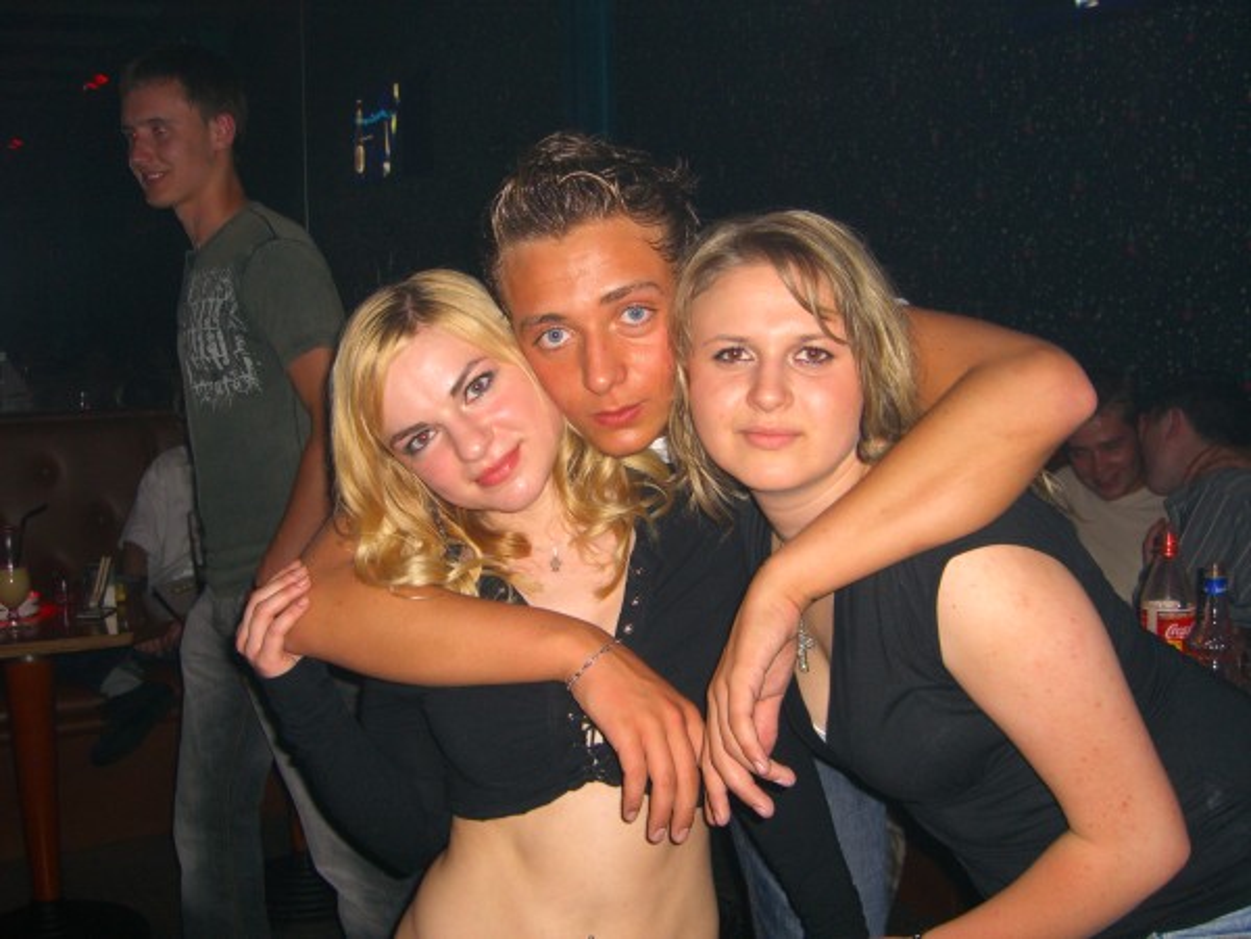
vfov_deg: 37.7
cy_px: 470
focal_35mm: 38
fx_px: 1373
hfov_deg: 49.0
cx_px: 626
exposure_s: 1/60
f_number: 2.8
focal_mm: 7.9
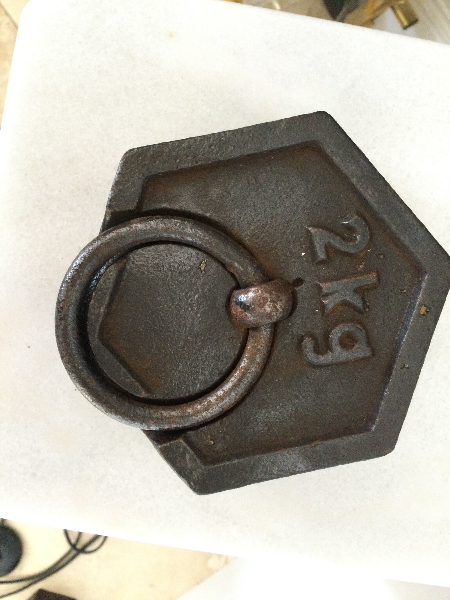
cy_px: 300
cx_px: 225
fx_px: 537
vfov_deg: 58.4
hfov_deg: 45.4
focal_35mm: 31
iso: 200
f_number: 2.4
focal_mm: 3.3
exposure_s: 1/25
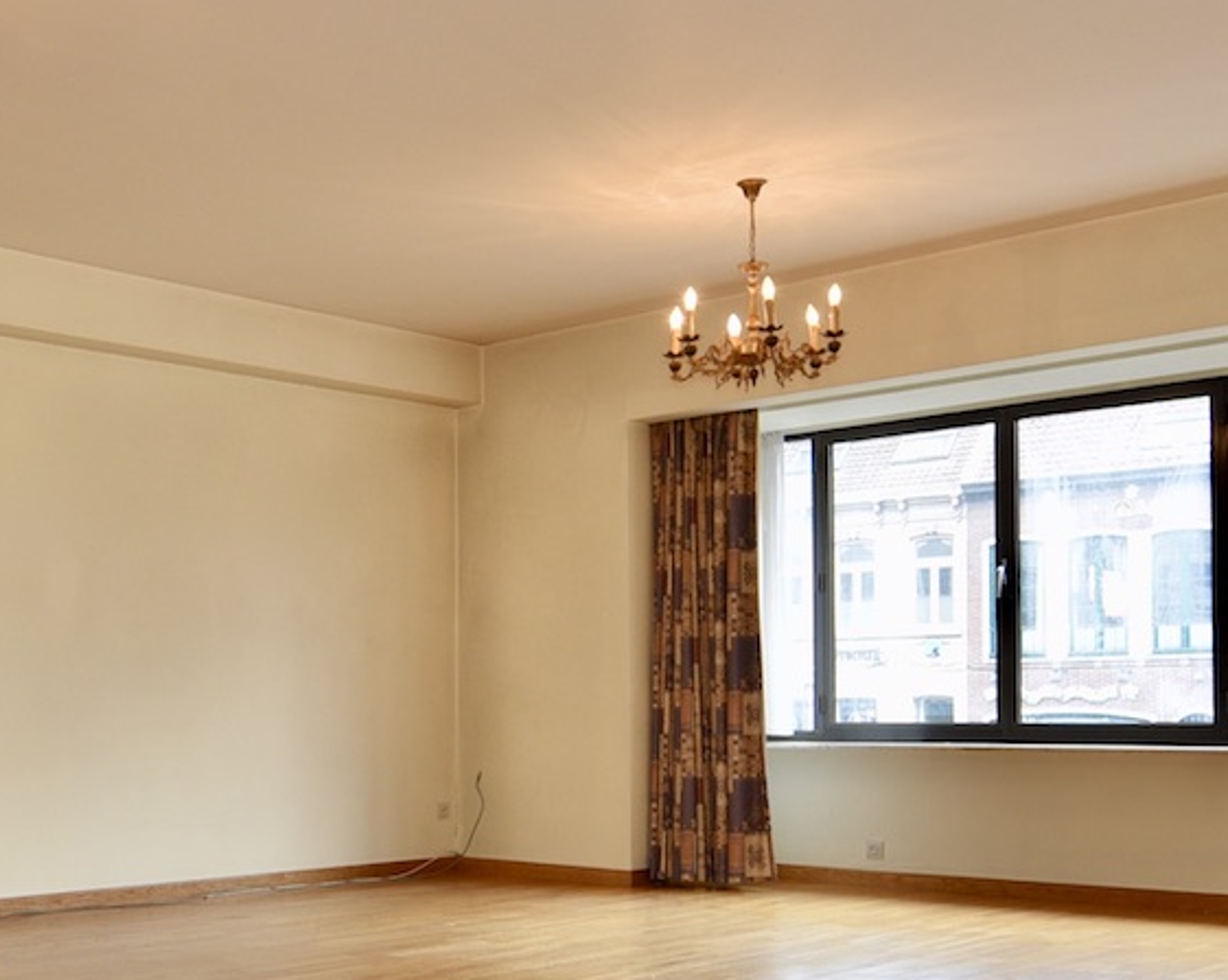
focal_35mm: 45
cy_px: 722
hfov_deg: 40.1
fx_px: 1634
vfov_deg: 32.8
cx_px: 320
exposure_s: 1/60
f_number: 3.5
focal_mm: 14
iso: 200
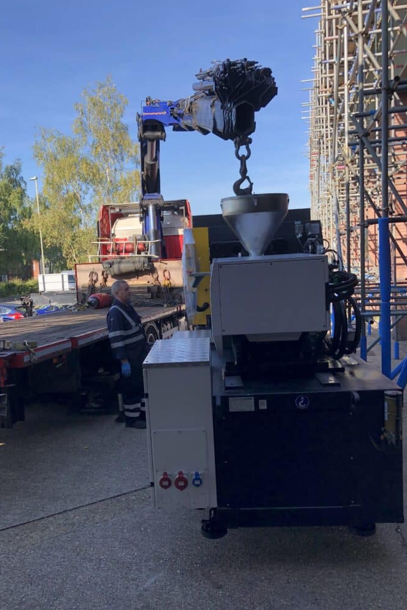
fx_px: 509
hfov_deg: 43.5
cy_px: 312
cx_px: 180
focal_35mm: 30
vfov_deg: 61.9
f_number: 1.8
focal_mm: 3.99
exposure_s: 1/657
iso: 20
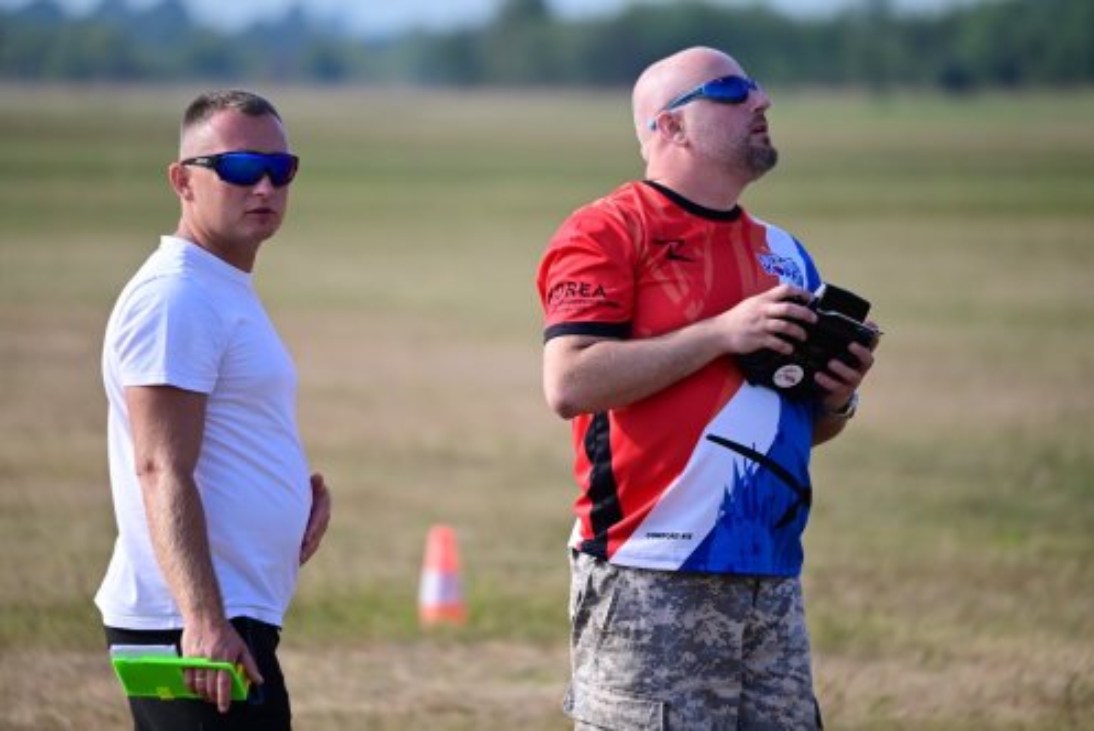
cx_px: 547
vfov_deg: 3.4
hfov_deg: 5.2
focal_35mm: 400
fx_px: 12162
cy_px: 366
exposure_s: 1/2500
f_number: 7.1
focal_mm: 400
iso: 1000
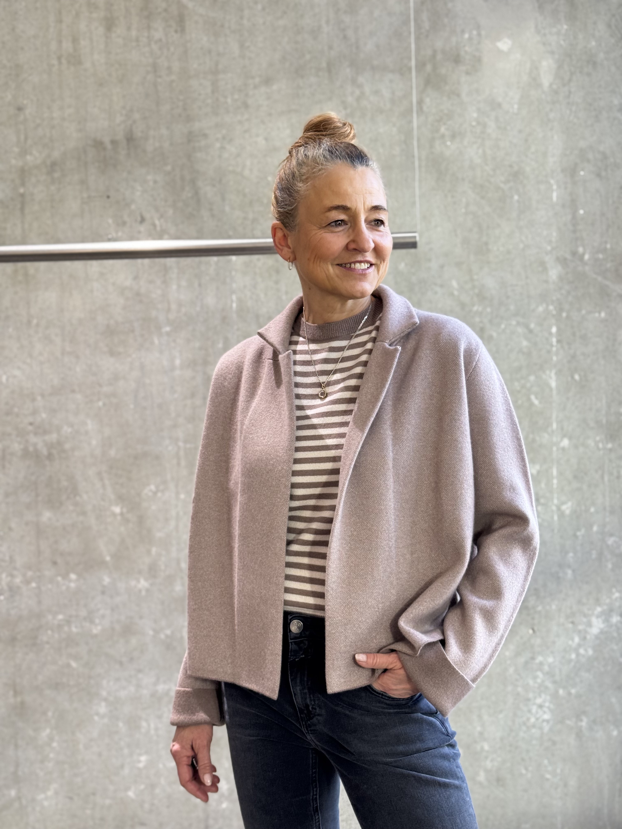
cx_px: 311
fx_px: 1150
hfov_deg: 30.3
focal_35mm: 48
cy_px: 414
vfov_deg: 39.7
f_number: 1.78
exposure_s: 1/100
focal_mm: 6.76
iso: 125
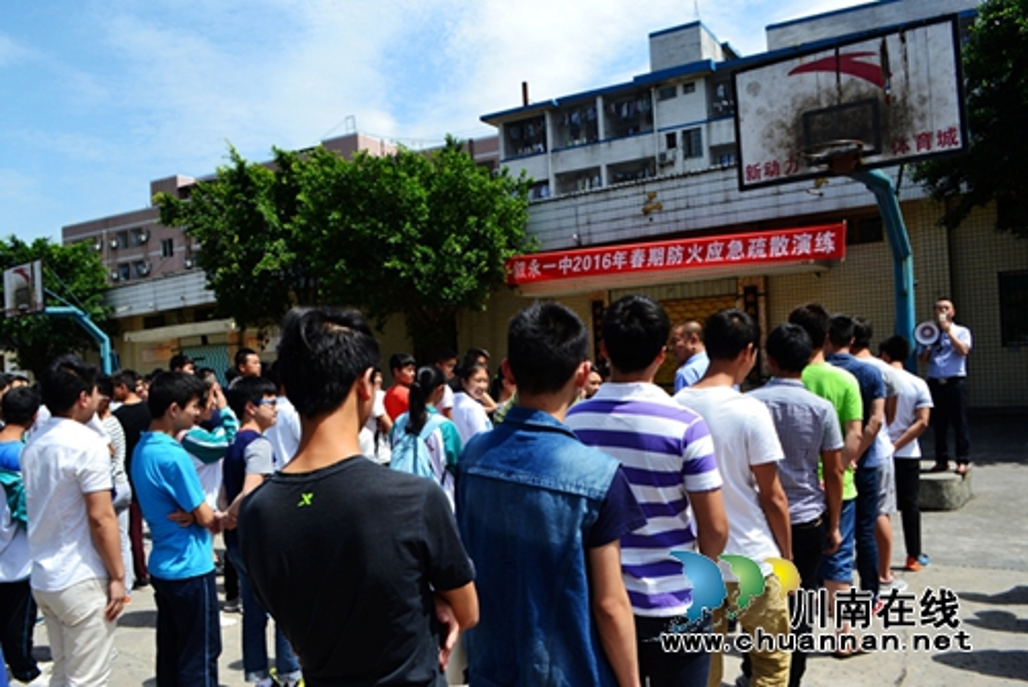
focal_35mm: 27
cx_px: 514
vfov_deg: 48.0
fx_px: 771
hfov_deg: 67.4
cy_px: 344
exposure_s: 1/400
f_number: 11
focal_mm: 18
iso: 400
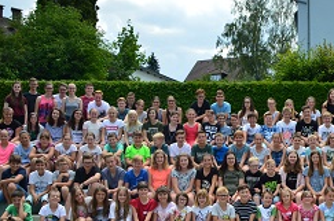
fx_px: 491
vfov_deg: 25.3
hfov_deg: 36.4
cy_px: 148
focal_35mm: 53
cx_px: 263
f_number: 13
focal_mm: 20
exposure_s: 1/640
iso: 100
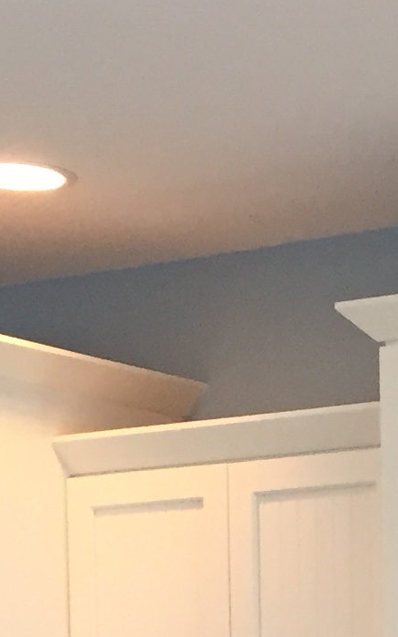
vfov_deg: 13.5
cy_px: 1025
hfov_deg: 8.9
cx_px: 626
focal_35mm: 143
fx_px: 2481
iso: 50
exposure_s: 1/30
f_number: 2.2
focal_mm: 4.15
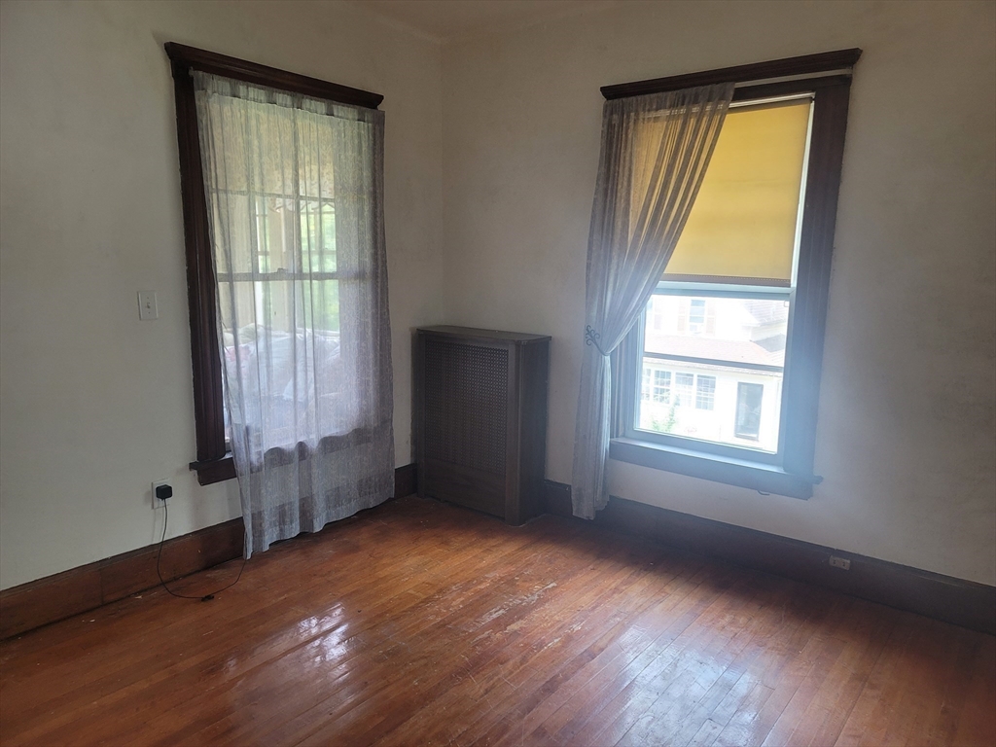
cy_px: 374
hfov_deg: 69.4
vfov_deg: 54.9
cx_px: 498
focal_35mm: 25
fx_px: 719
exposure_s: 1/120
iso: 250
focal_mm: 7
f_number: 1.8
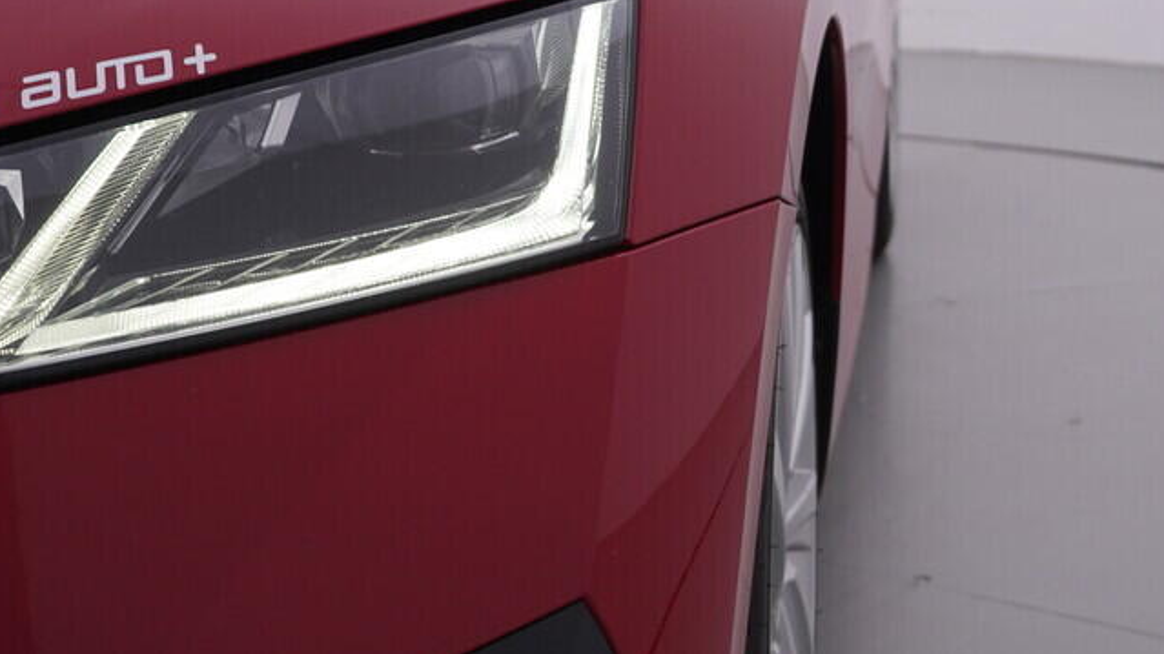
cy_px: 330
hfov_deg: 25.0
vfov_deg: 14.2
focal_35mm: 85
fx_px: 2623
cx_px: 679
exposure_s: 1/100
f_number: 4.5
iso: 125
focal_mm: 24
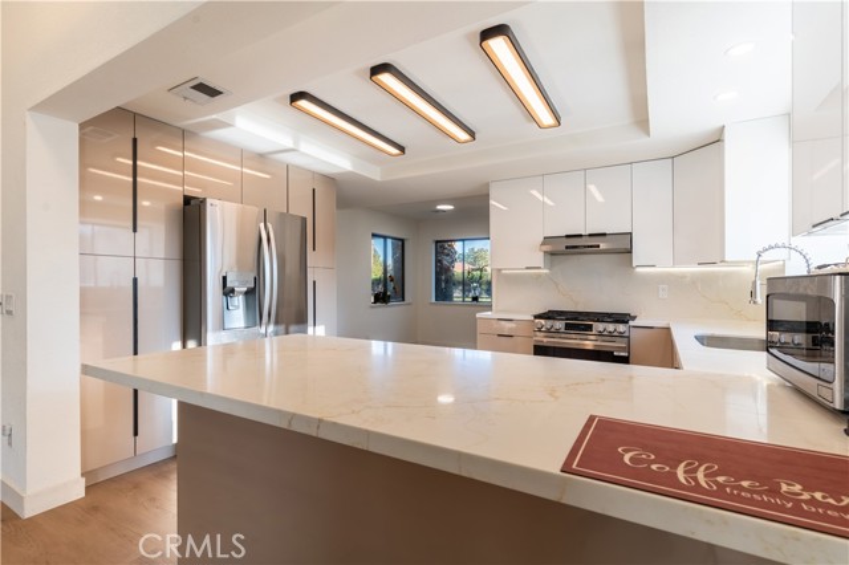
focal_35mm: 17
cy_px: 282
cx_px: 424
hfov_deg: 93.3
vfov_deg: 70.4
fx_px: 401
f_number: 8
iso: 400
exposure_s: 1/800
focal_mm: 17
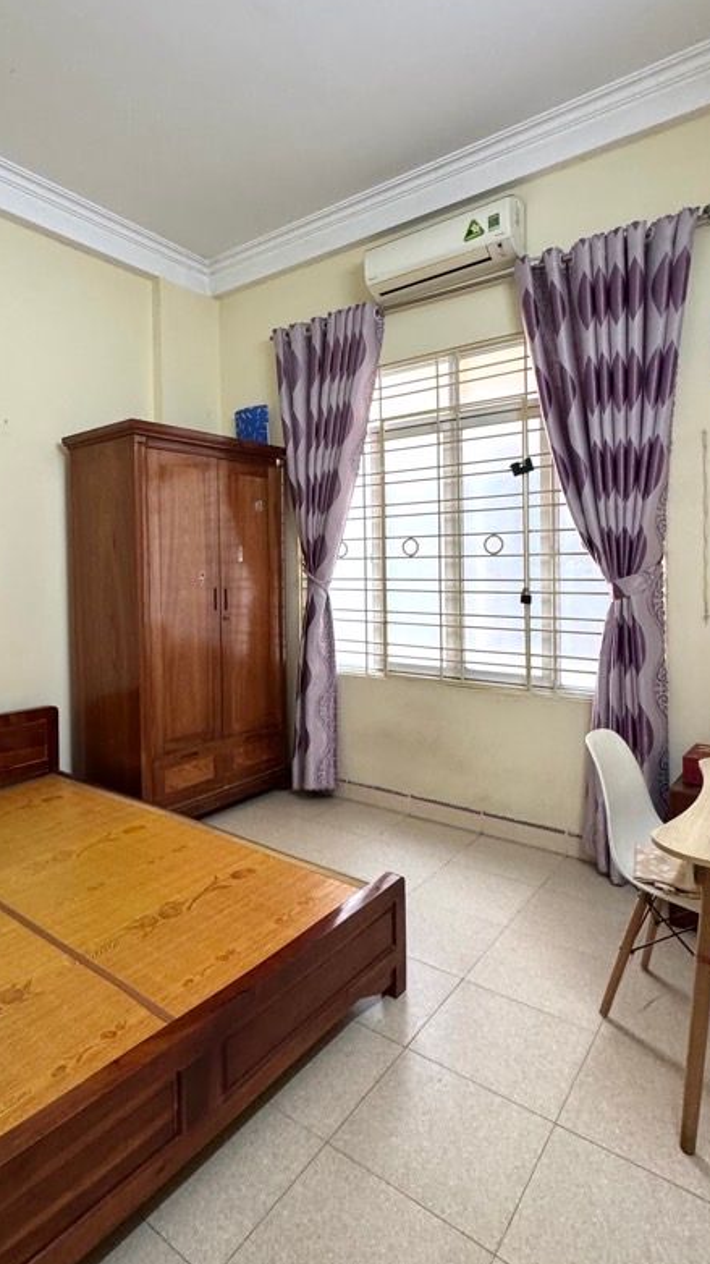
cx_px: 243
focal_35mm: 20
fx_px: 670
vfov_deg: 86.4
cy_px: 576
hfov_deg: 54.8
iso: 250
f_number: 2.2
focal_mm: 2.22
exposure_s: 1/50
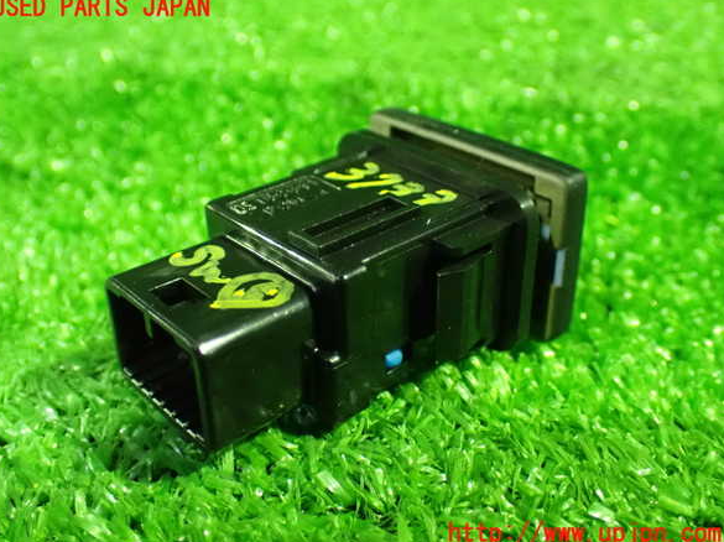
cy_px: 271
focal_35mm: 39
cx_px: 356
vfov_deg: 36.8
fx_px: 815
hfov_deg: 47.9
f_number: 2.7
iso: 1600
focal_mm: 6.83
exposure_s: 1/30
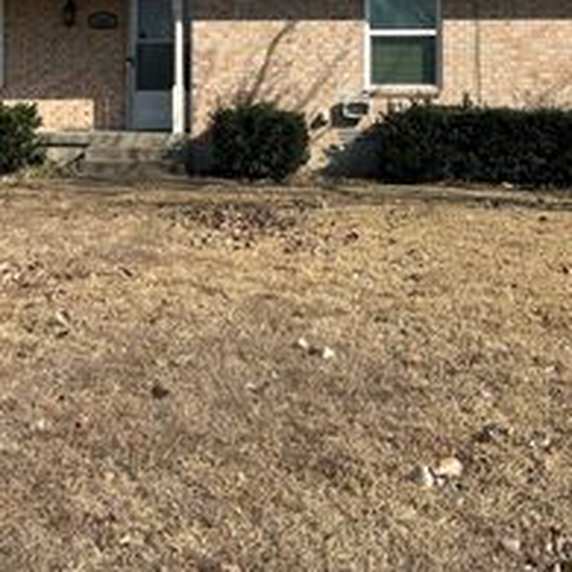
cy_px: 48
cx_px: 261
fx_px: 1103
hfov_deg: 29.1
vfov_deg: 27.9
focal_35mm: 59
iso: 50
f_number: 1.5
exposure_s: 1/4630
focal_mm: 5.7
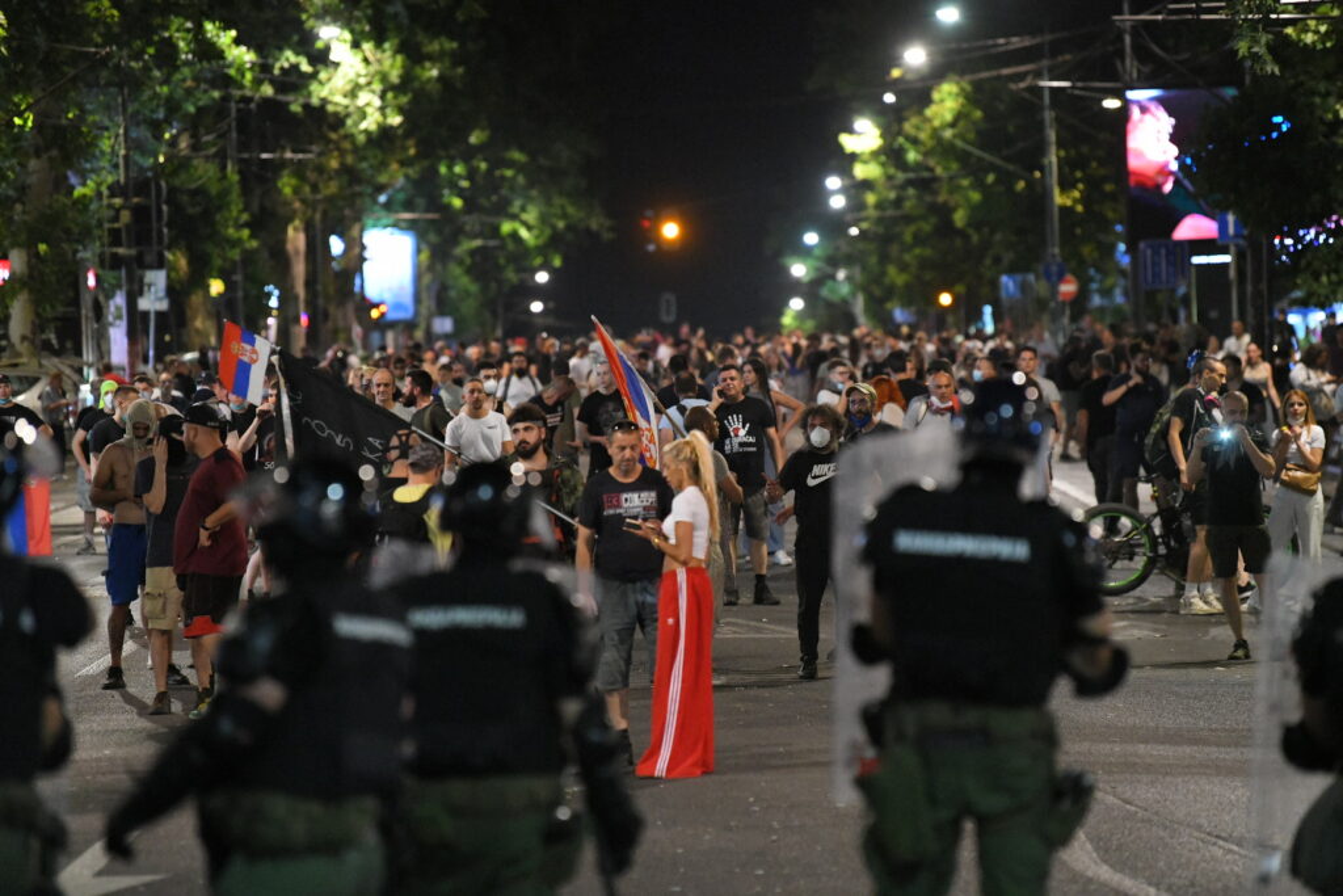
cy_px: 448
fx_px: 7462
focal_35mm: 200
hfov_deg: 10.3
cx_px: 672
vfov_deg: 6.9
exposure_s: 1/160
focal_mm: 200
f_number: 3.5
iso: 10000
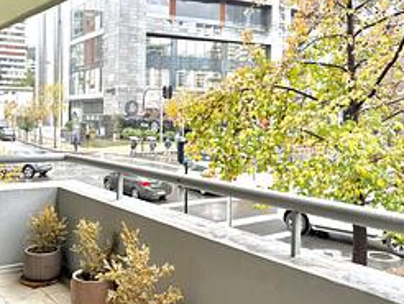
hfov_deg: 46.4
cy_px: 120
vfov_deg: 36.7
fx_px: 456
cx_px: 110
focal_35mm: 39
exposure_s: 1/121
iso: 100
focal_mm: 6.76
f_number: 1.78
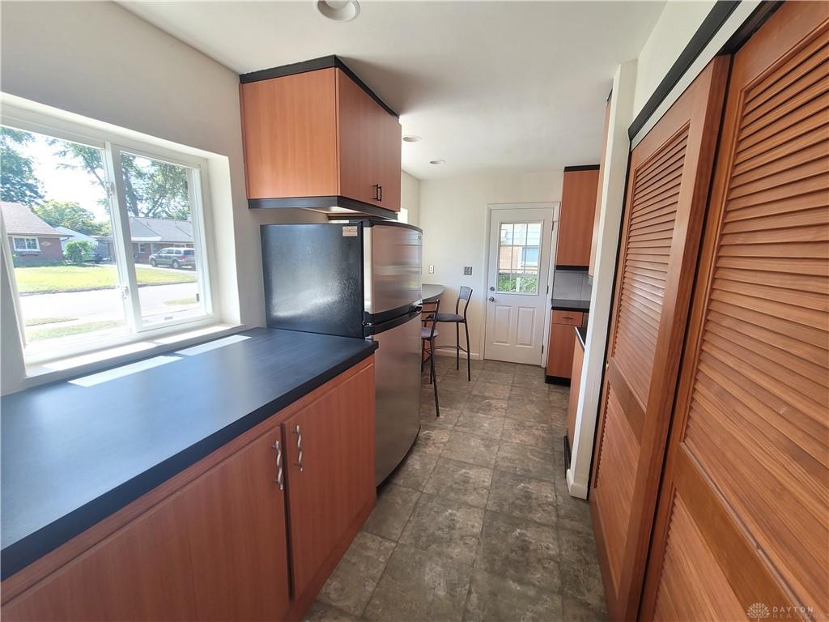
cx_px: 414
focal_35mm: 13
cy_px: 311
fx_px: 311
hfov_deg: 106.2
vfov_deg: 89.9
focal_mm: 2.2
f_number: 2.2
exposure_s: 1/60
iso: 100
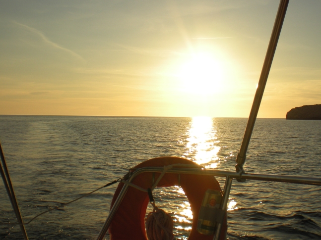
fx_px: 436
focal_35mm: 47
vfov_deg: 30.9
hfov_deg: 40.4
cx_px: 183
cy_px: 122
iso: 64
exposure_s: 1/1000
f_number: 4.6
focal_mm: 6.3
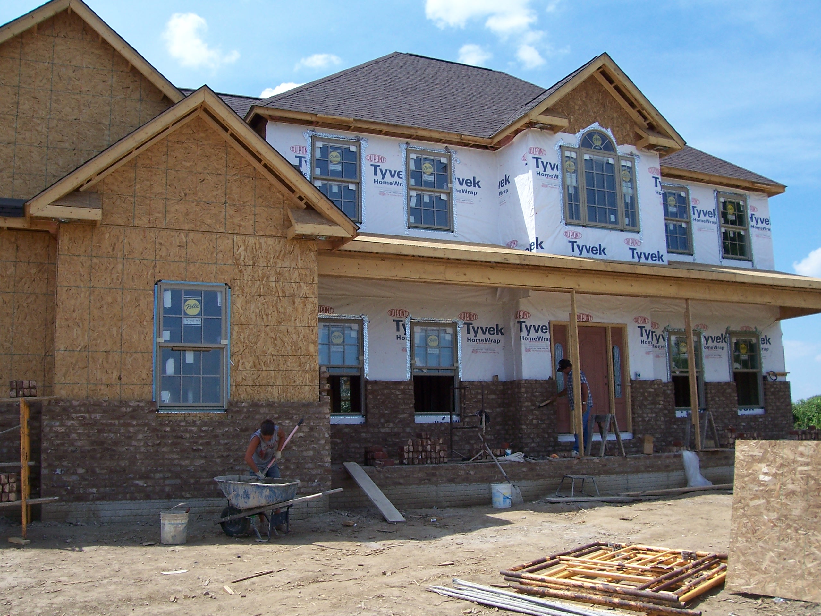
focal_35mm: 34
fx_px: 806
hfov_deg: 54.0
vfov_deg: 41.8
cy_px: 308
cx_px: 410
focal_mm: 5.6
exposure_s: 1/500
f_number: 5.6
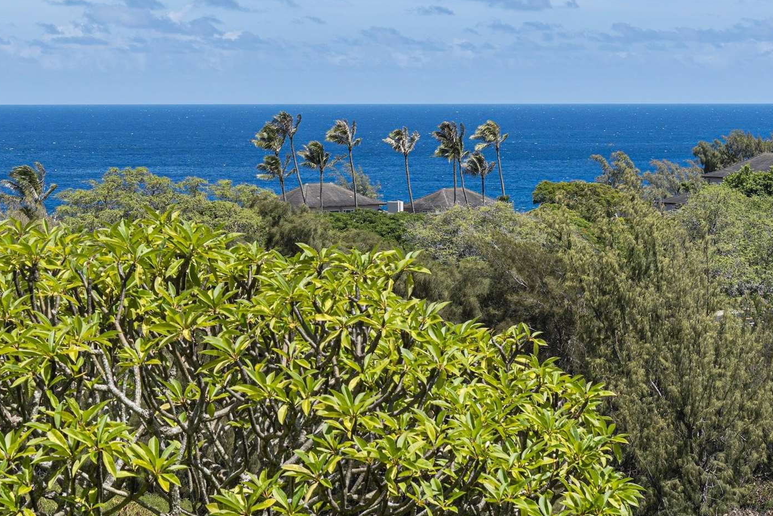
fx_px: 2169
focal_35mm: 101
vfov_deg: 13.5
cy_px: 96
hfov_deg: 20.1
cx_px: 222
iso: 100
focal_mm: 46
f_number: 8
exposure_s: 1/100
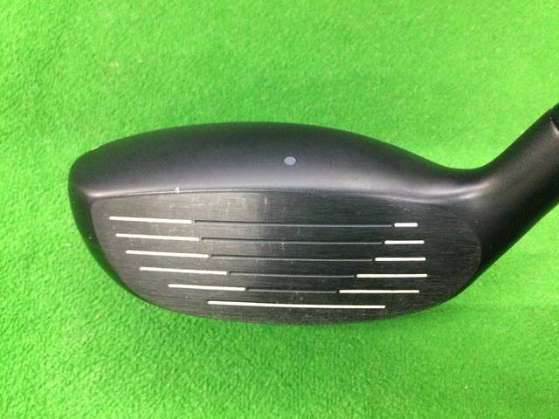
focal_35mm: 31
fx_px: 501
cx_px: 280
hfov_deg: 58.4
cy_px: 210
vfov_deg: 45.4
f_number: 2.4
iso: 200
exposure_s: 1/20
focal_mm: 3.3
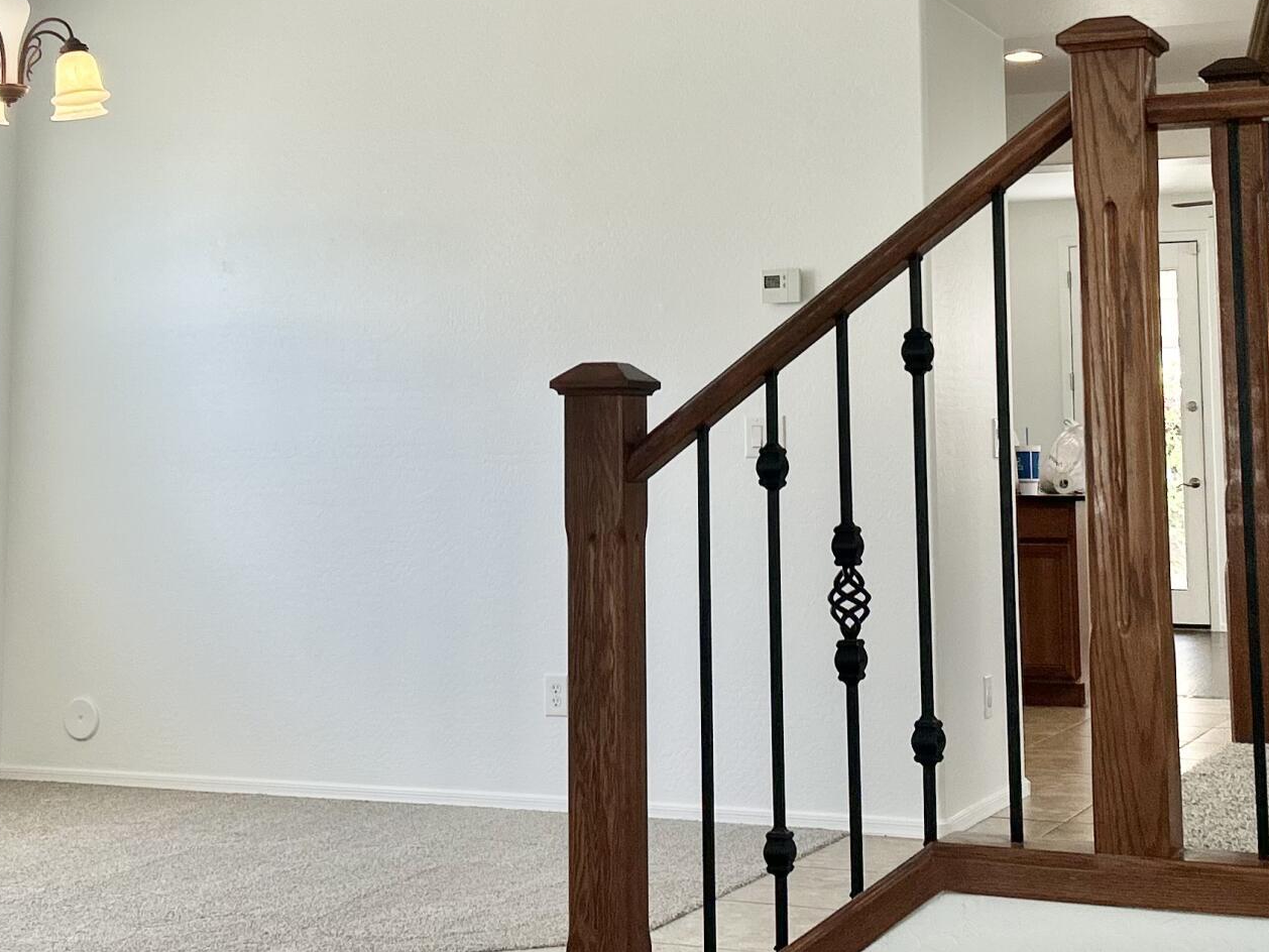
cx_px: 610
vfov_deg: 23.3
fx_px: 2273
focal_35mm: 62
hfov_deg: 31.2
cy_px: 200
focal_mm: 5.7
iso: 50
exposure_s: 1/516
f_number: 1.5
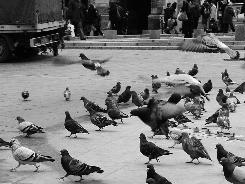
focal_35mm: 127
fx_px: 900
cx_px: 255
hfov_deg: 15.2
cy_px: 45
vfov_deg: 11.6
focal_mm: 35
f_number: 7.1
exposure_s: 1/160
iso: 400
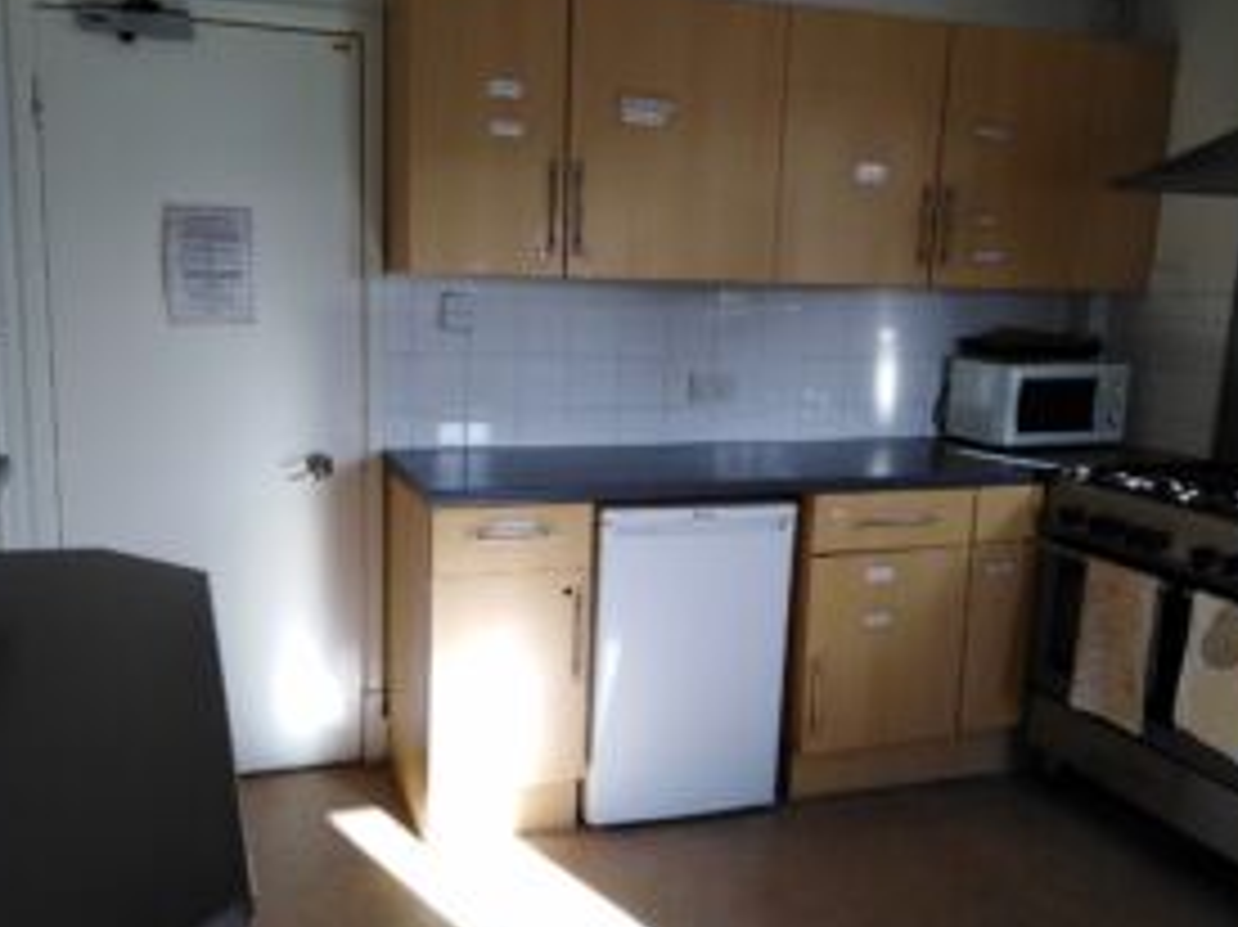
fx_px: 1215
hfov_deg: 54.0
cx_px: 603
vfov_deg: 41.7
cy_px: 490
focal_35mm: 34
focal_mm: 3.46
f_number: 2.2
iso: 108
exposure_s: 1/50
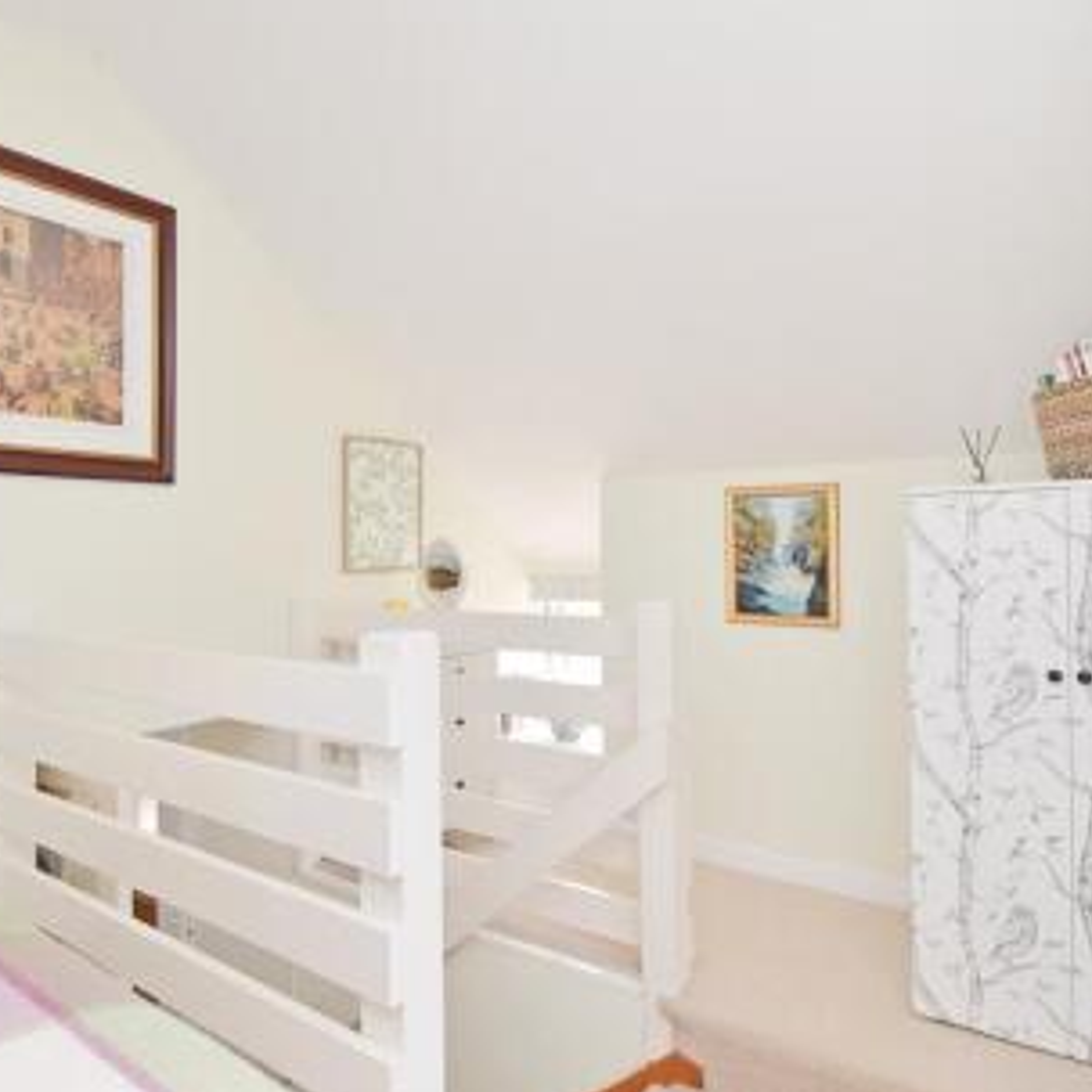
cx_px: 458
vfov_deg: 74.8
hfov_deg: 74.3
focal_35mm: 20
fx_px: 714
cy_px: 535
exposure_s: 1/40
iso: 400
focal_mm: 10
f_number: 13
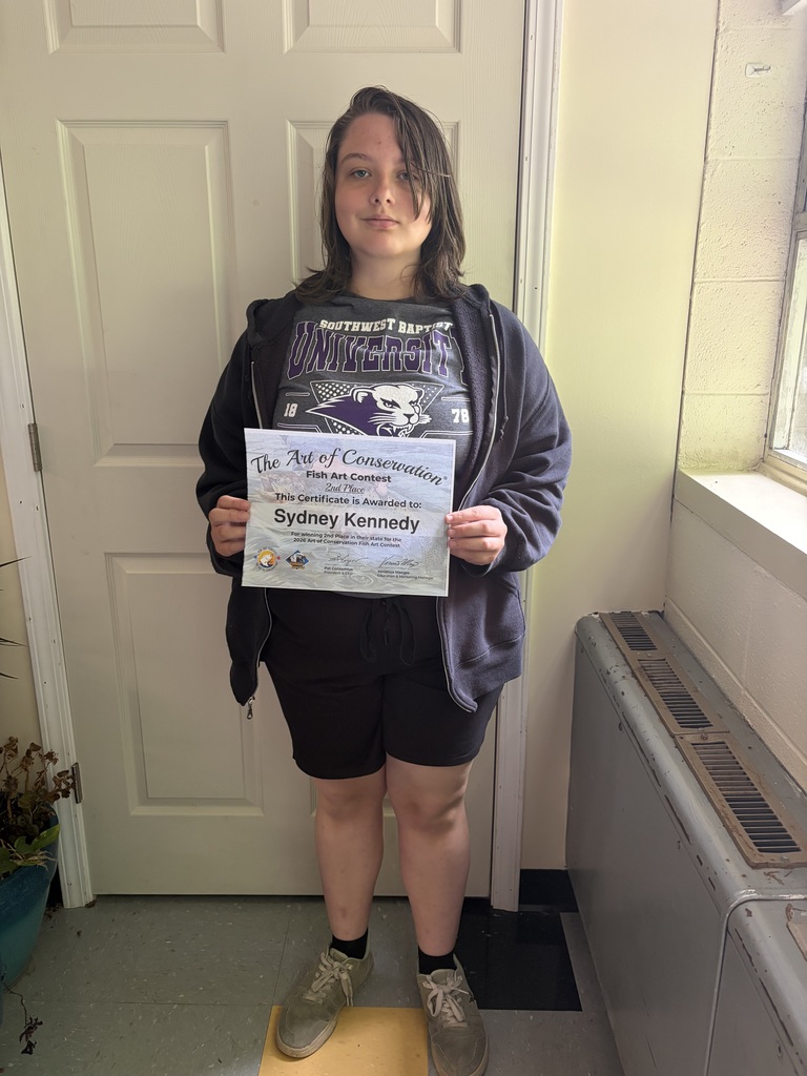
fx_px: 808
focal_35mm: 26
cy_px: 538
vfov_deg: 67.3
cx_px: 404
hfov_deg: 53.1
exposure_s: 1/60
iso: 200
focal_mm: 5.96
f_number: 1.6
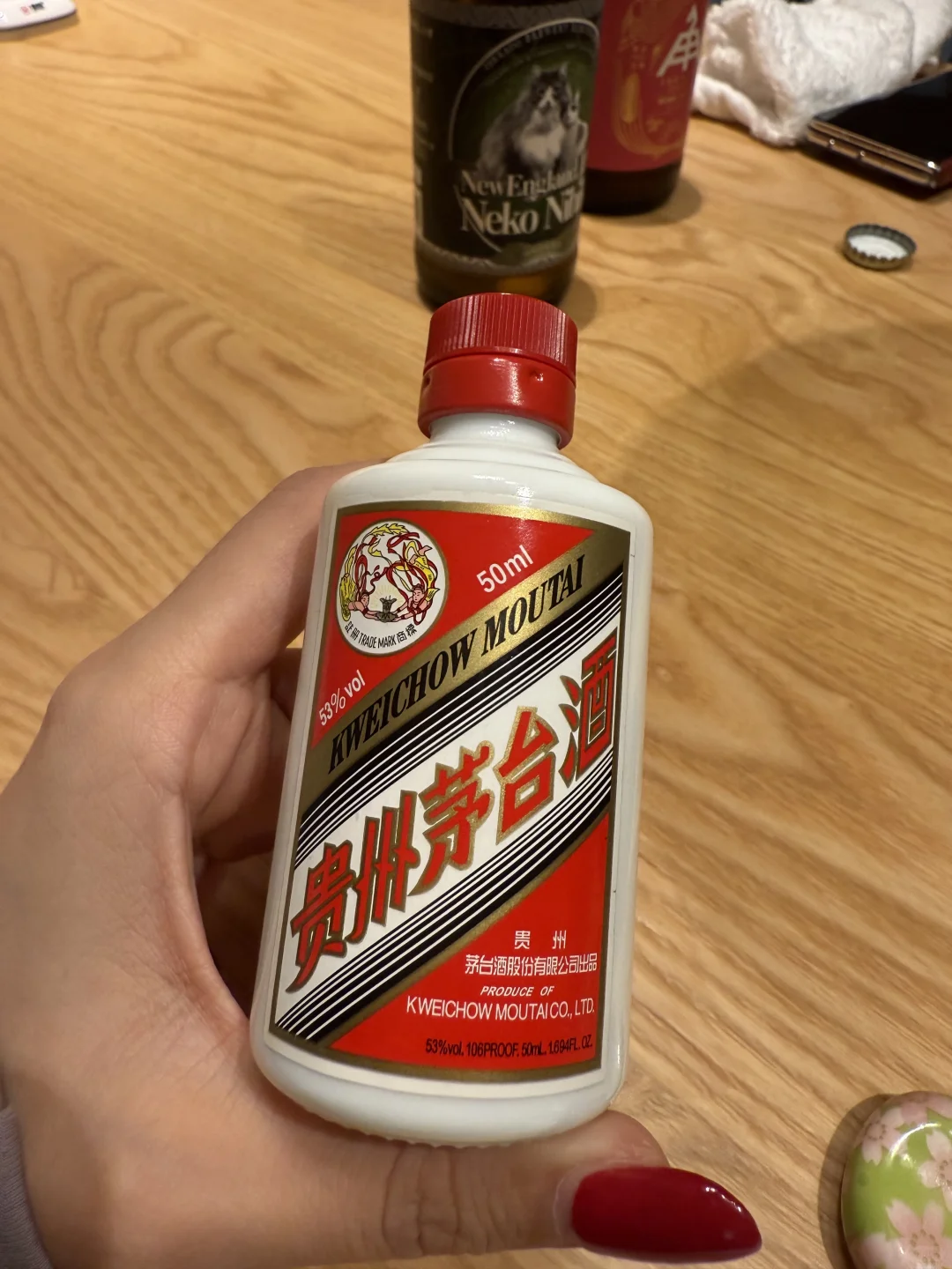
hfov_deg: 56.8
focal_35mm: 24
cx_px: 476
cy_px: 634
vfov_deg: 71.6
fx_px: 880
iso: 200
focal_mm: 2.22
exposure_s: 1/100
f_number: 2.2
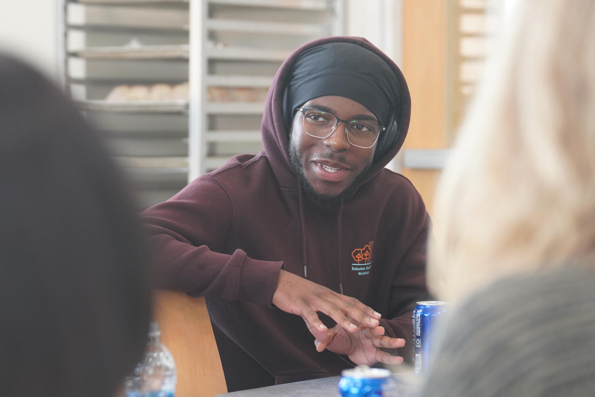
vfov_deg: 9.5
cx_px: 298
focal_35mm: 145
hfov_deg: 14.2
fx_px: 2396
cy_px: 198
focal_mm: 97
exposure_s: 1/160
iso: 1250
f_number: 4
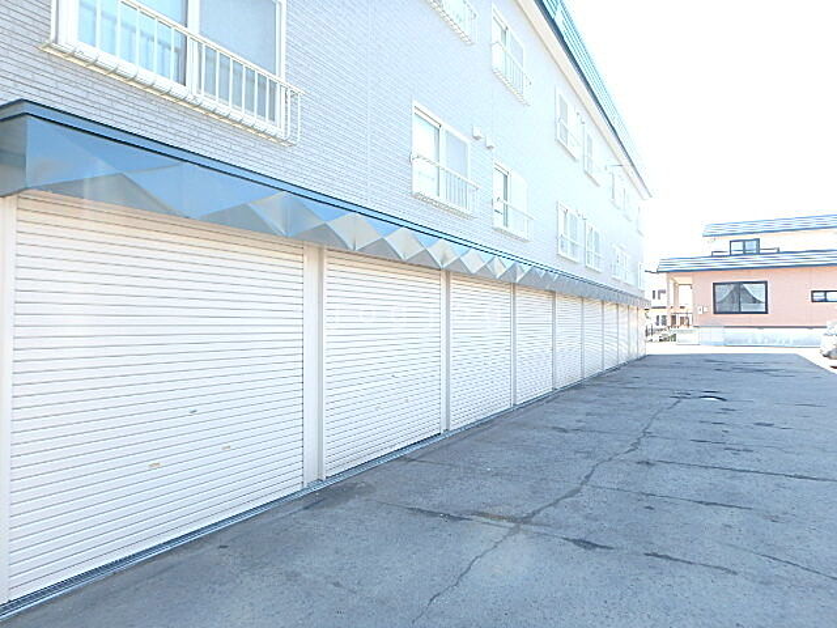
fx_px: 508
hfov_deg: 79.0
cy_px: 314
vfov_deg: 63.4
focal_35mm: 21
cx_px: 418
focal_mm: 3.7
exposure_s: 1/100
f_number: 3.5
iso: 125
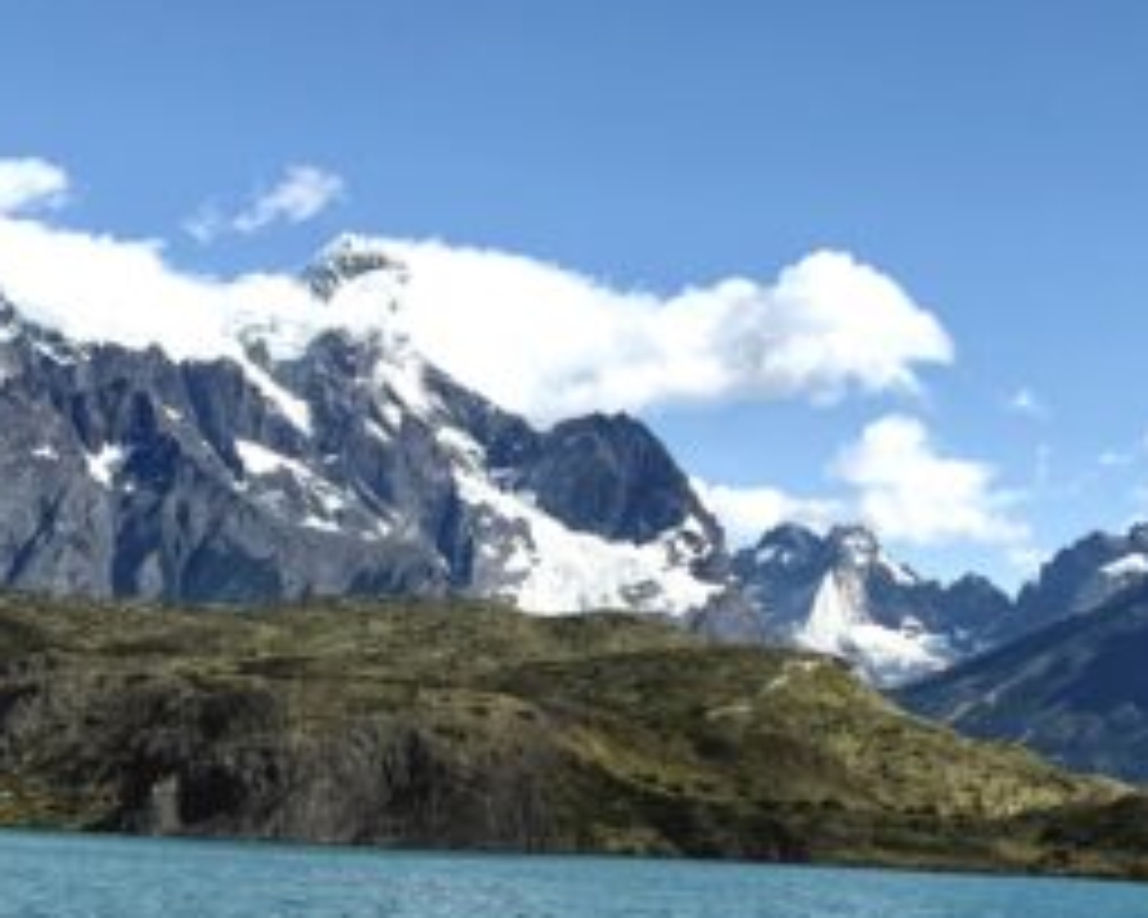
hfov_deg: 26.8
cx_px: 986
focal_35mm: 69
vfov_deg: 22.1
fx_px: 2344
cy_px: 304
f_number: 1.78
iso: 80
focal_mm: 6.76
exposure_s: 1/7353
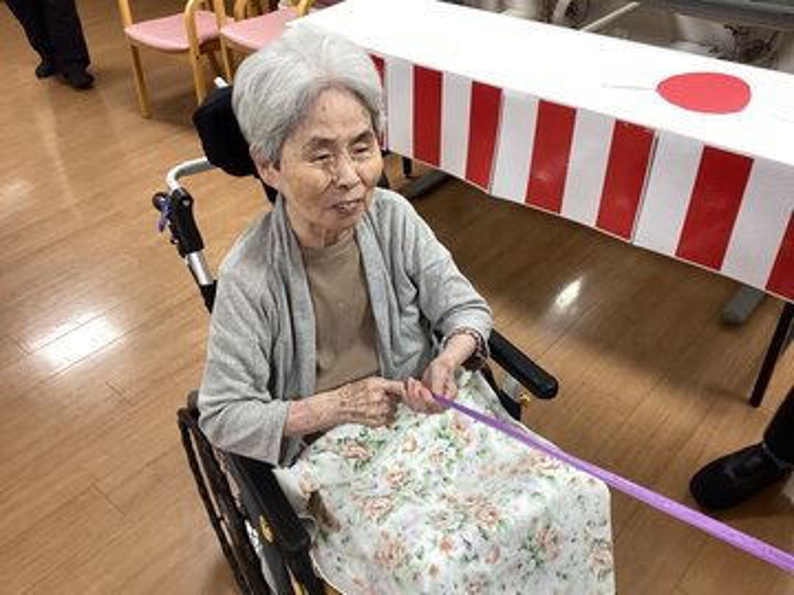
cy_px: 298
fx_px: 711
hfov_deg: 58.4
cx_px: 397
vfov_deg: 45.4
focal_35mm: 31
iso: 100
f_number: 2.4
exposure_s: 1/50
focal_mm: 3.3
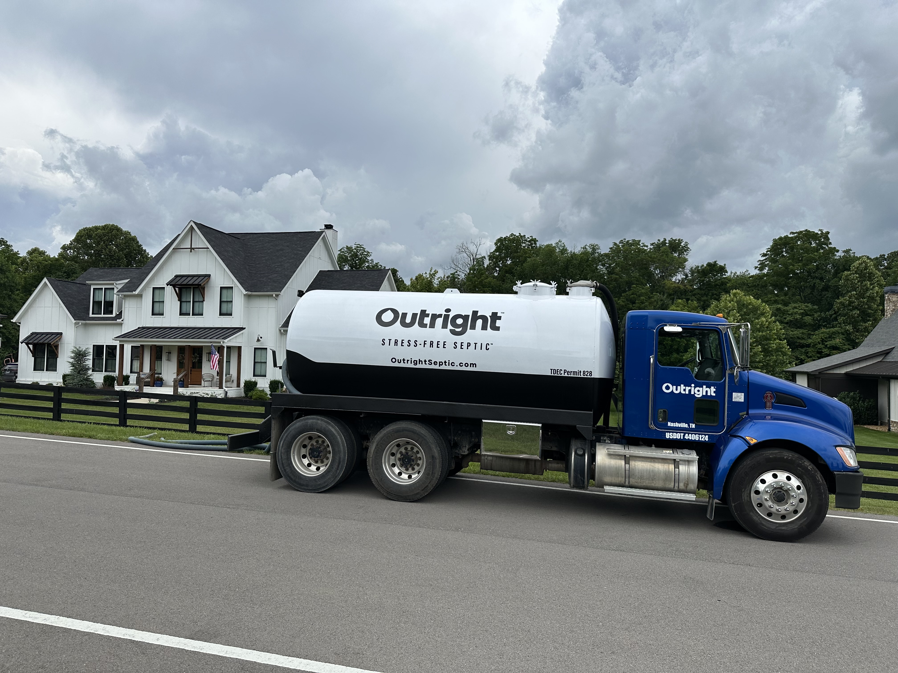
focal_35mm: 24
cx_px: 449
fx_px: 623
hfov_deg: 71.6
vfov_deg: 56.8
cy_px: 336
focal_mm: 6.86
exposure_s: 1/6623
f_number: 1.78
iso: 80
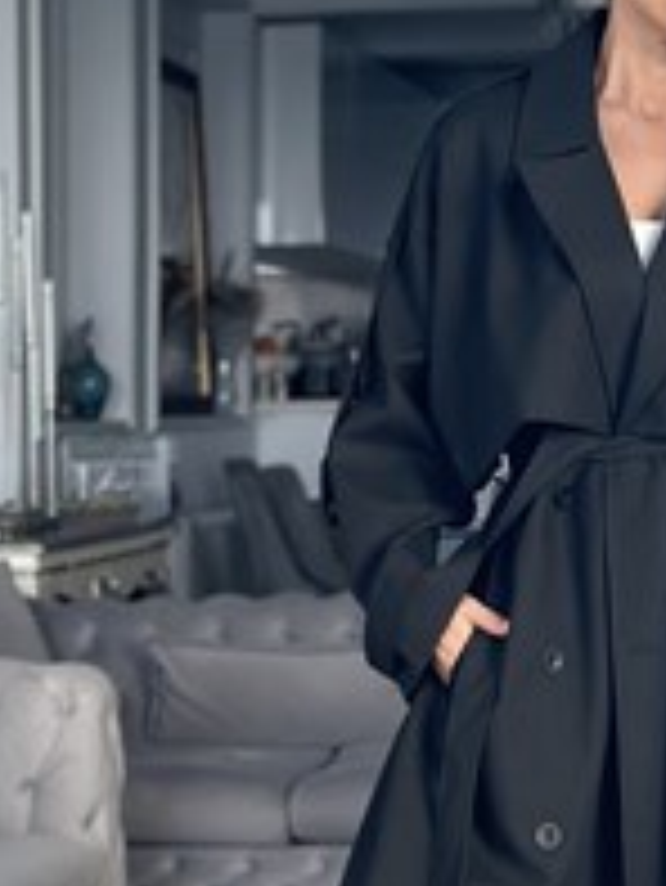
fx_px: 3152
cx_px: 594
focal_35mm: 123
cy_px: 684
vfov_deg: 15.9
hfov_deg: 12.0
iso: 125
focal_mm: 6.86
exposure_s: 1/172
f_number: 1.78
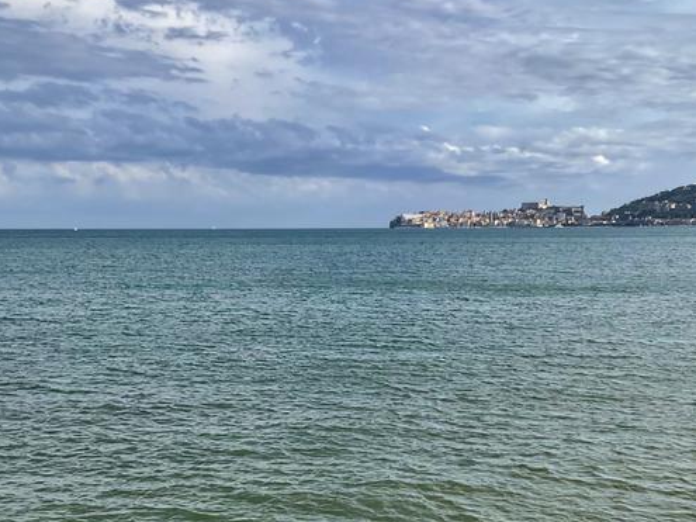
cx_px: 422
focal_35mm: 60
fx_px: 1206
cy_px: 388
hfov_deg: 32.1
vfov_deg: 24.2
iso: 25
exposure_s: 1/2320
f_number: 1.8
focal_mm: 3
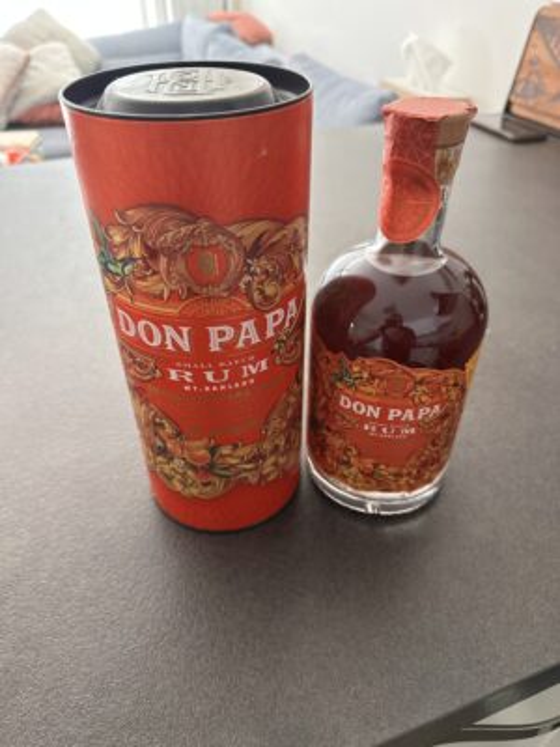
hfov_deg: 56.8
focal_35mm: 24
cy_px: 374
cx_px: 280
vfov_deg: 71.6
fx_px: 518
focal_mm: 6.86
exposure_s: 1/60
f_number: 1.78
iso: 500
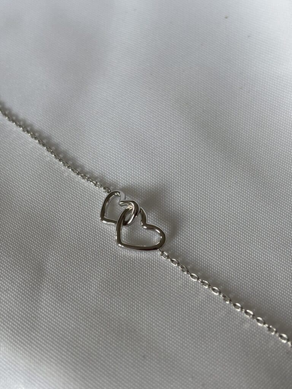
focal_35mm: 52
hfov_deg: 28.0
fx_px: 585
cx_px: 146
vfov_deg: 36.8
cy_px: 194
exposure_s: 1/121
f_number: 1.6
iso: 40
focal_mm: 5.96
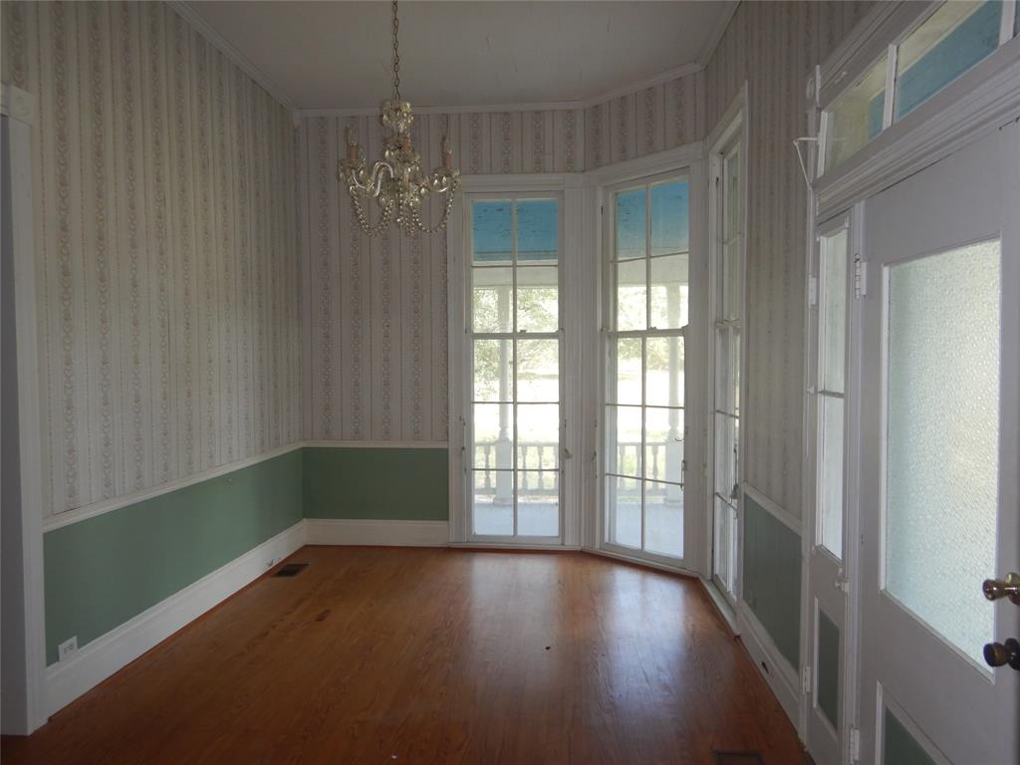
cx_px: 510
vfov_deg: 56.8
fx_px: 707
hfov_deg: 71.6
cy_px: 382
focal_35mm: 24
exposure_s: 1/50
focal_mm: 4.3
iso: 125
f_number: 2.8
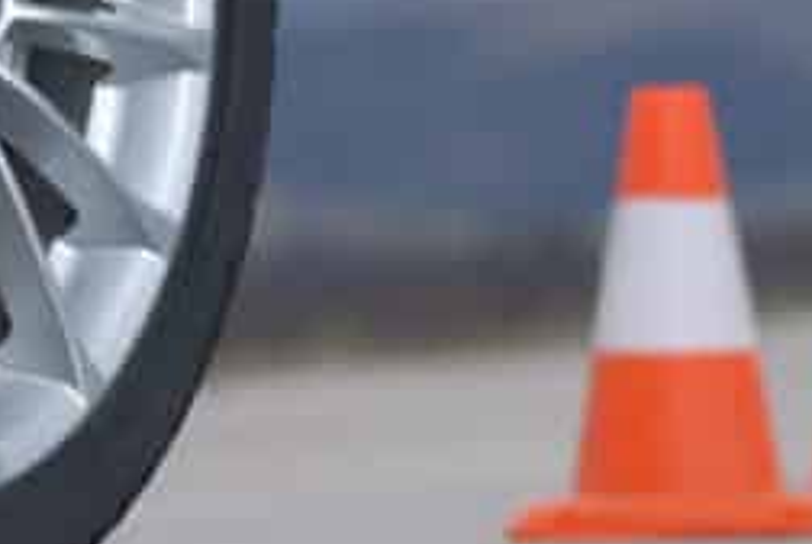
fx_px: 10835
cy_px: 135
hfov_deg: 4.3
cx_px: 425
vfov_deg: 2.9
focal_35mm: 480
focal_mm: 105
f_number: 3.5
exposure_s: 1/60
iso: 100
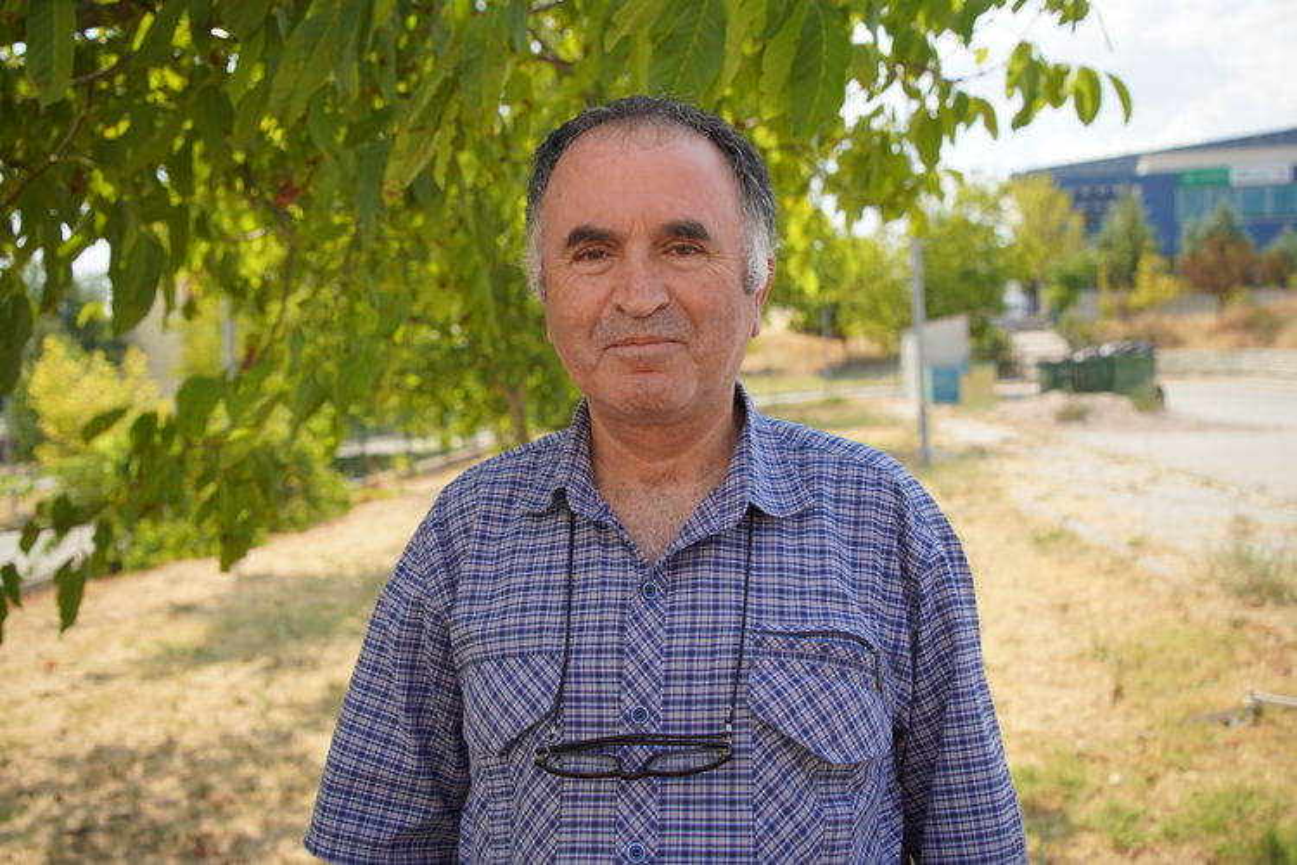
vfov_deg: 37.9
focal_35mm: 35
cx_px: 648
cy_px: 432
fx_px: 1261
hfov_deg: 54.4
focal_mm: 35
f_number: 4.5
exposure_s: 1/400
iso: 100
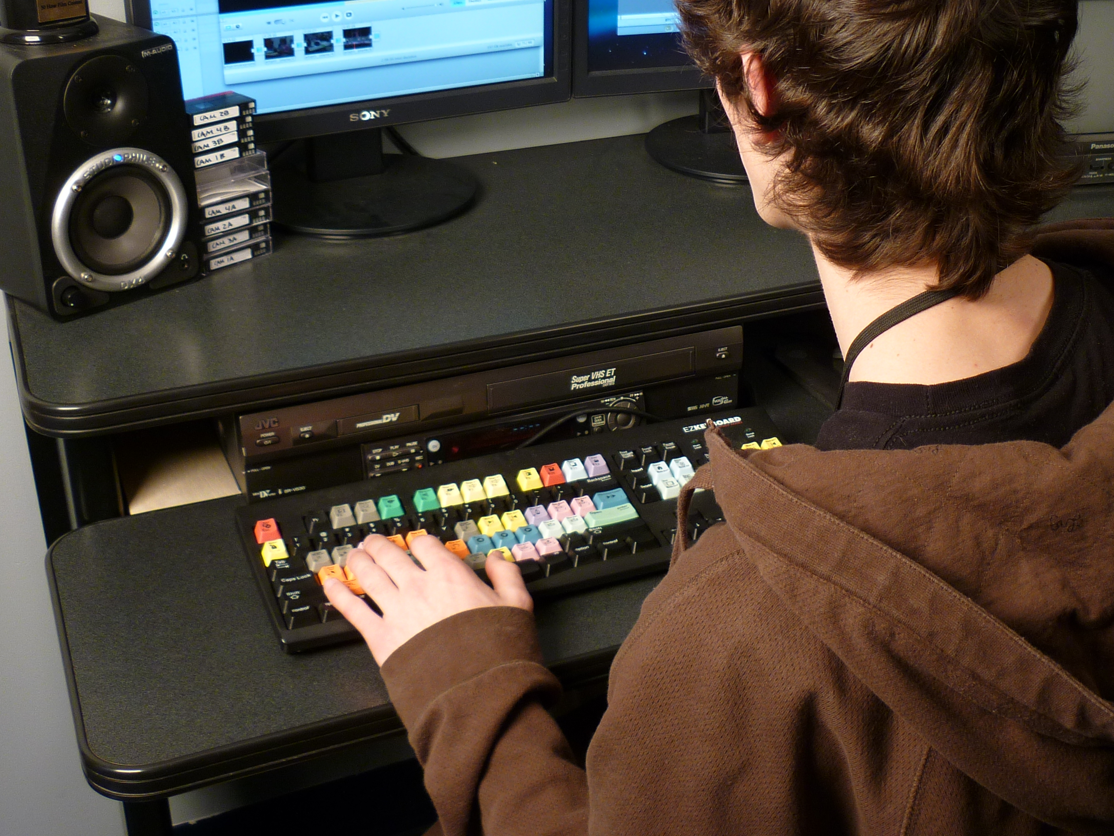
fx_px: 1577
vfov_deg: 29.5
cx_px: 701
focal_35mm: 49
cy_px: 276
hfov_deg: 38.6
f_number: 2.9
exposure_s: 1/15
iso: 100
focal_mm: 5.9
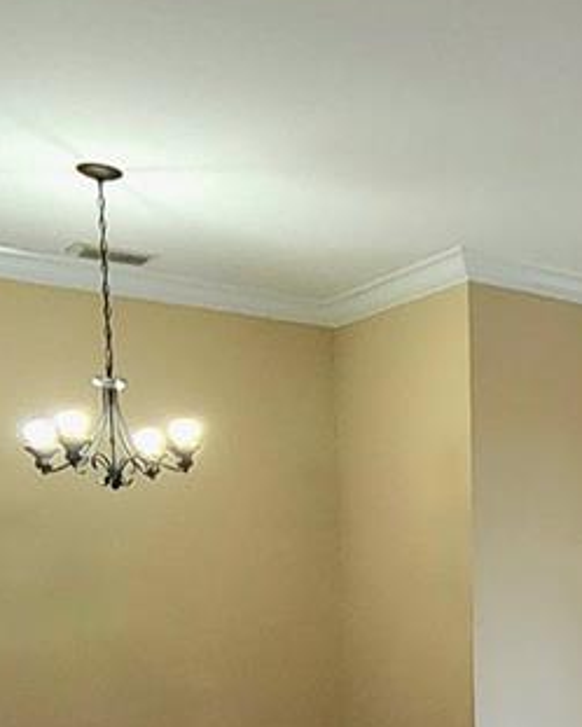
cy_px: 659
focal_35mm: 49
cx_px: 695
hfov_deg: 27.3
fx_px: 1055
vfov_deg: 35.7
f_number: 2.2
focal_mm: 1.13
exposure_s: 1/60.2
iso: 100
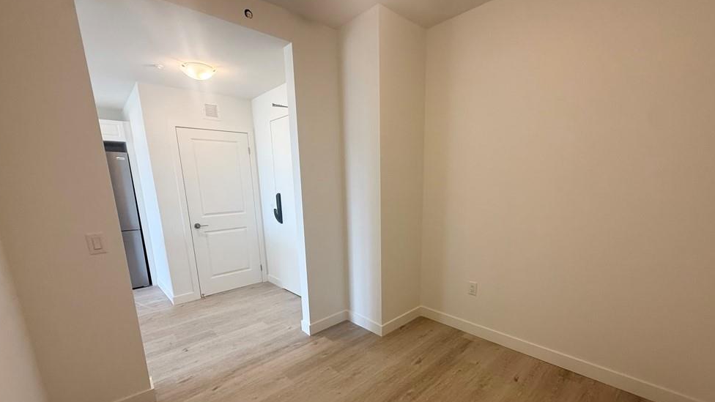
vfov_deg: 66.2
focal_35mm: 16
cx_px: 364
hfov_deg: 99.4
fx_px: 303
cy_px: 248
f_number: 2.2
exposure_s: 1/120
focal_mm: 2.22
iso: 200
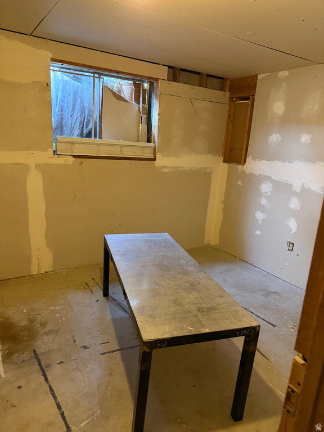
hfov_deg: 56.8
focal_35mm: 24
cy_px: 216
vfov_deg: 71.6
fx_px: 300
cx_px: 162
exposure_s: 1/40
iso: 1000
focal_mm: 6.76
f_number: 1.78
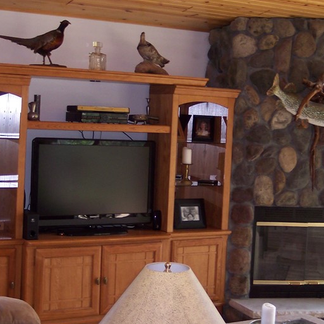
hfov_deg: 25.7
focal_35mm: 67
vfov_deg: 25.7
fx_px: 709
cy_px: 167
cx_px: 172
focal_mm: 8
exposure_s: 1/30
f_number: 2.8
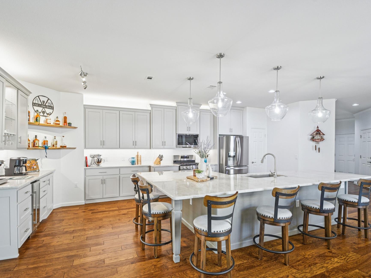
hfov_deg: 91.0
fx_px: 182
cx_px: 185
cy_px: 142
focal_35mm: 17
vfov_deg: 74.7
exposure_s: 1/10
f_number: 8
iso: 400
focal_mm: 10
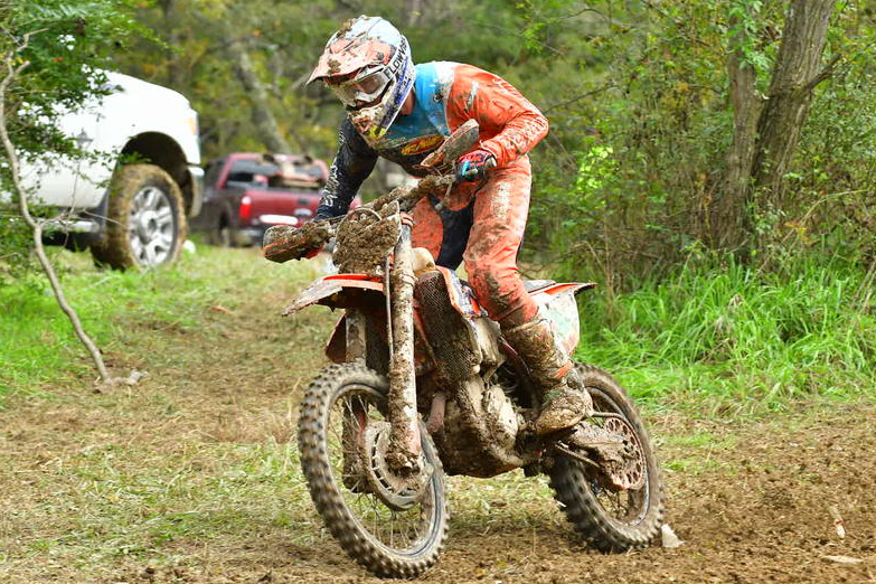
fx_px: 5450
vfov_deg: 6.1
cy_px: 293
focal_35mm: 224
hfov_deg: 9.2
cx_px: 487
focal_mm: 120
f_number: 5
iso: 800
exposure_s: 1/1000
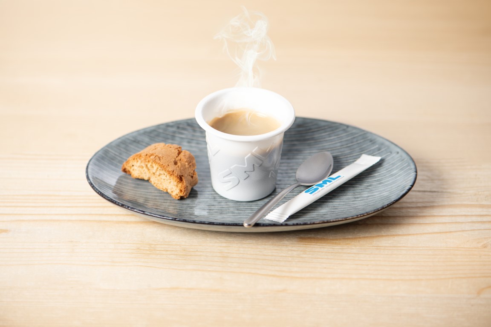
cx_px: 246
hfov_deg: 19.5
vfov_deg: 13.0
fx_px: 1432
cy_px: 164
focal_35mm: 105
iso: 31
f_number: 5.6
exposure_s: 1/125
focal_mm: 105
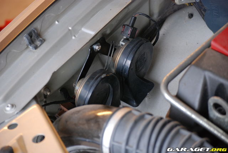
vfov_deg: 11.4
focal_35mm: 120
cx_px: 114
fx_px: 761
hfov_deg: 17.0
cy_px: 76
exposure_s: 1/20
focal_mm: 80
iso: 640
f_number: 4.5
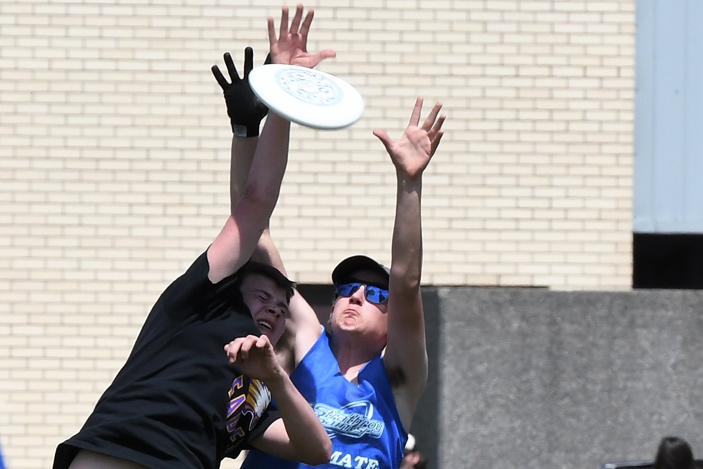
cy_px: 234
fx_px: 5859
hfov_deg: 6.9
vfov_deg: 4.6
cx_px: 352
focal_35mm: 300
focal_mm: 200
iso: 400
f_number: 11
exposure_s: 1/800
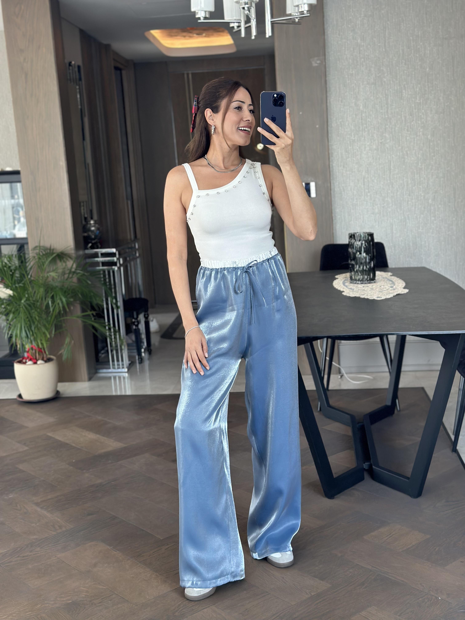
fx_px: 860
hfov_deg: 30.3
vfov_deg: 39.7
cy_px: 310
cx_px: 232
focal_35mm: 48
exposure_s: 1/68
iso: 125
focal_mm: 6.86
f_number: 1.78
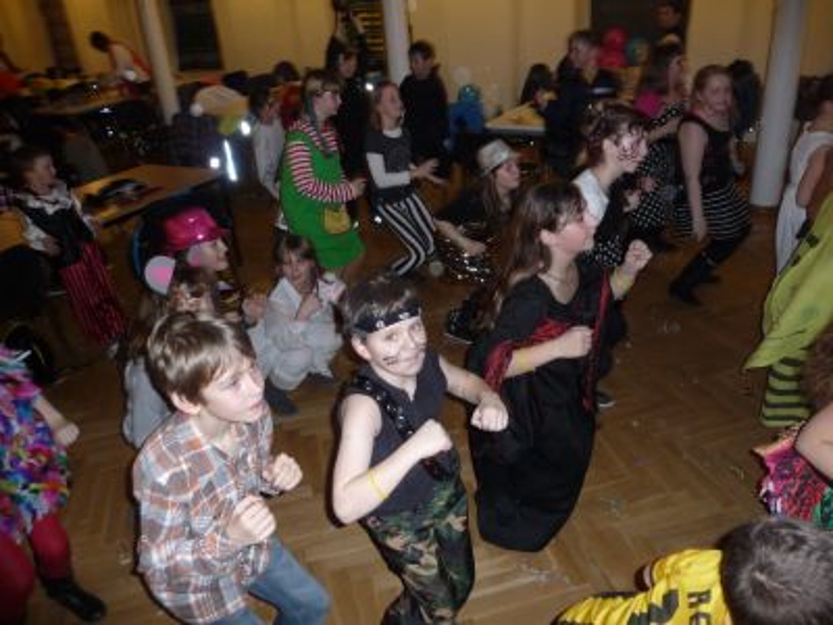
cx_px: 416
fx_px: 674
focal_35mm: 28
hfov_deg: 63.4
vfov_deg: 49.7
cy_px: 312
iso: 250
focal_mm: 4.7
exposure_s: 1/30
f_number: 3.3
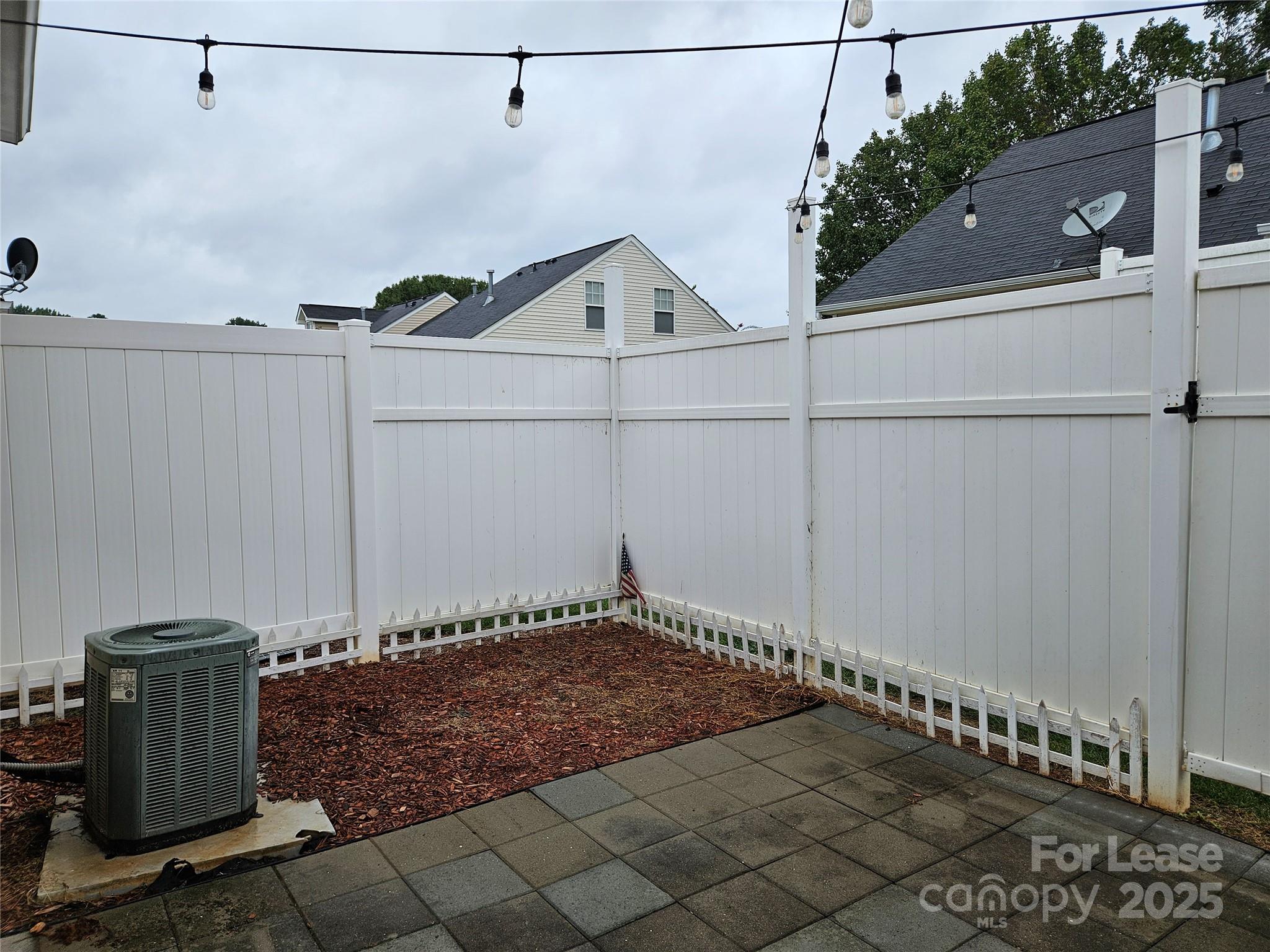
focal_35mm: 23
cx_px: 635
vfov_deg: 58.9
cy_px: 476
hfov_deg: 73.9
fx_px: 844
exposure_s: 1/366
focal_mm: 5.4
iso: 25
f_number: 1.8
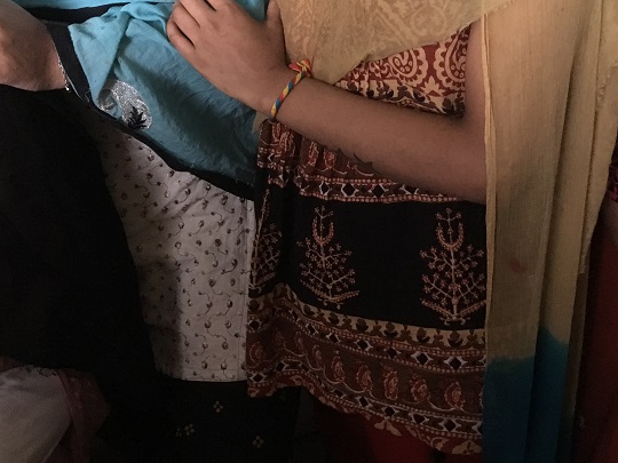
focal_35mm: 43
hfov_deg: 43.8
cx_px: 322
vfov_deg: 33.4
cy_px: 176
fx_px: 768
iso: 640
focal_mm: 4.15
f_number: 2.2
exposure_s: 1/17
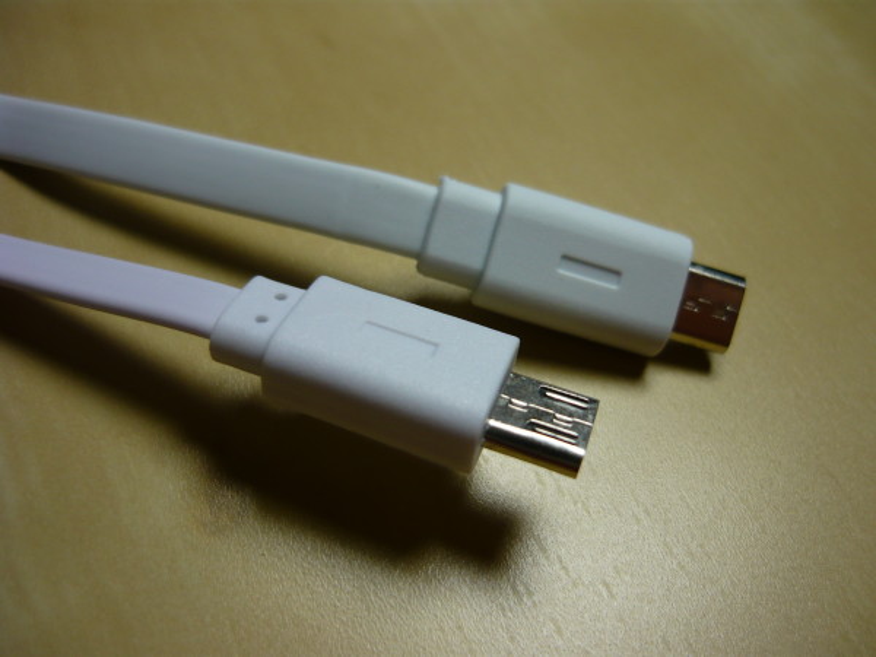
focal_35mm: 33
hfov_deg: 55.4
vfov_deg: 42.9
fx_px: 835
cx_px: 438
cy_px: 328
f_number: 2.8
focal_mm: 5.5
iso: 100
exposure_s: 1/320
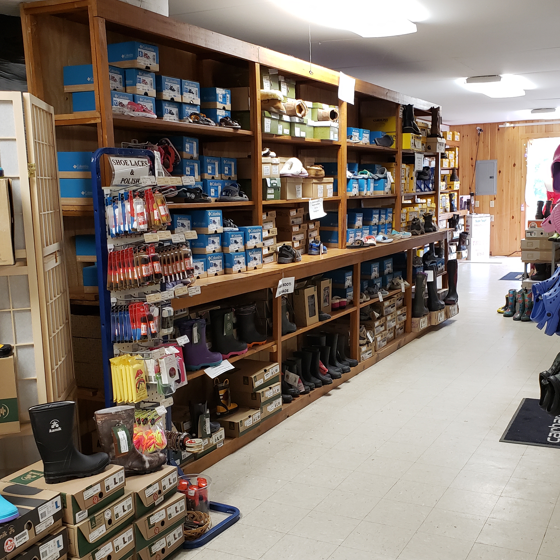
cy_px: 311
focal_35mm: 38
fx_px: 696
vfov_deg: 43.8
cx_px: 309
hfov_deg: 43.8
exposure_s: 1/40
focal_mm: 4.3
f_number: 2.4
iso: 250
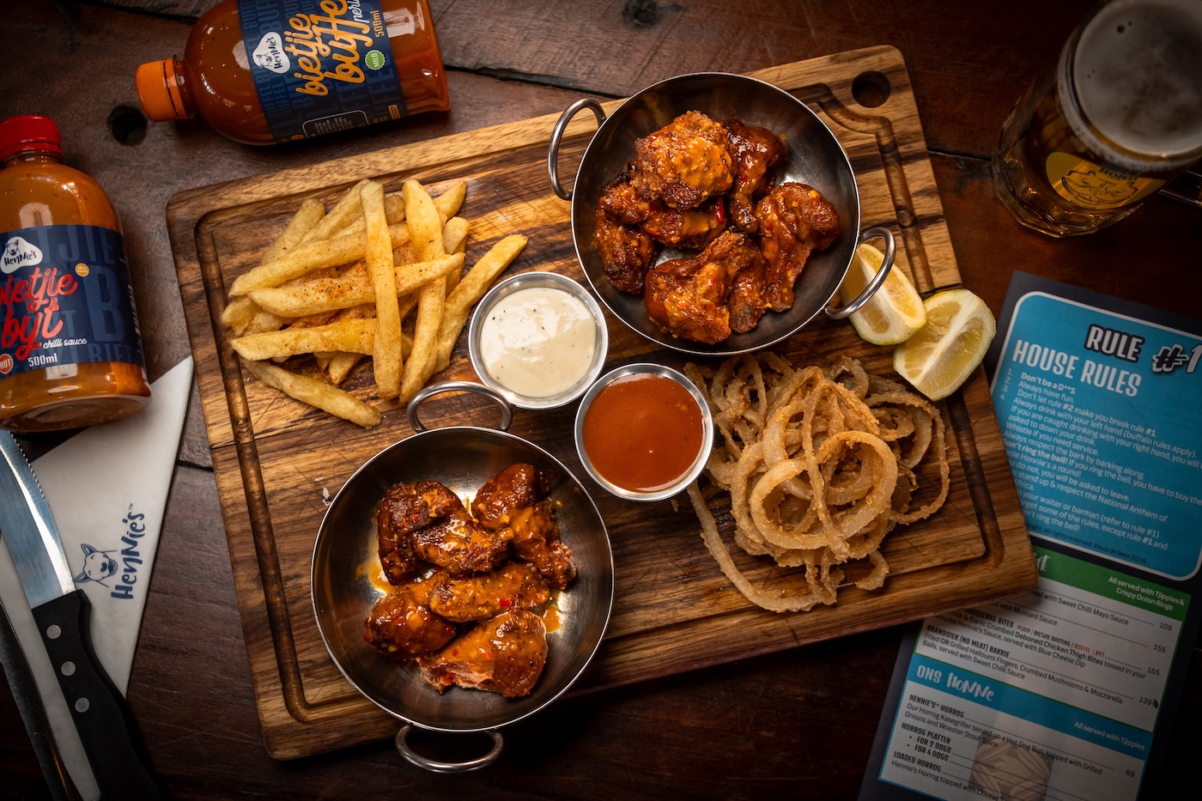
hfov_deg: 38.2
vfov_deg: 26.0
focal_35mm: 52
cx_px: 601
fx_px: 1736
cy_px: 400
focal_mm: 35
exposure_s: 1/200
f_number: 2
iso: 1250
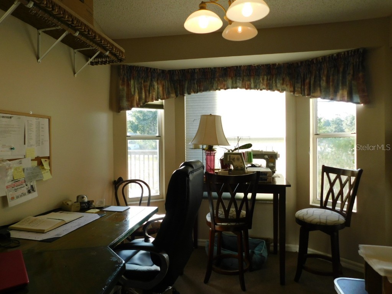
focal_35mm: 23
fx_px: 260
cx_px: 196
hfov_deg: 73.9
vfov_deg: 58.9
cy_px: 147
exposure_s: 1/125
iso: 125
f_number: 3
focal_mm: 4
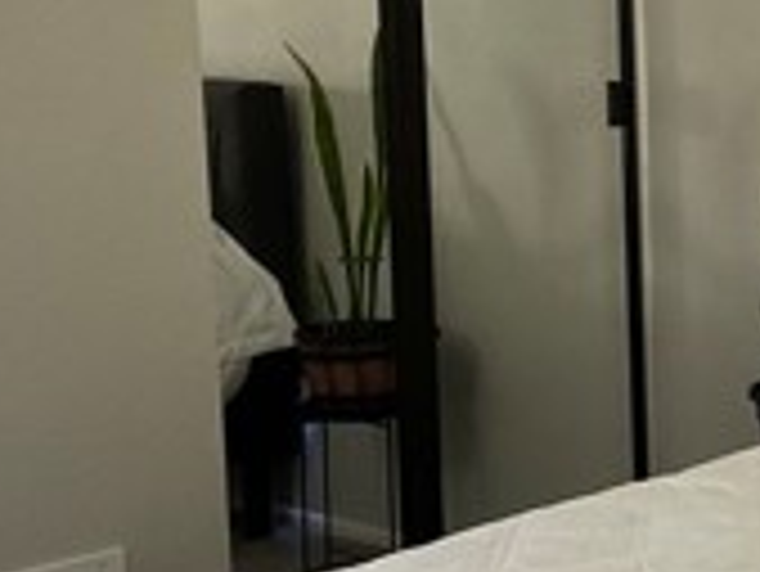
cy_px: 239
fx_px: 2417
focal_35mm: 110
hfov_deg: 17.4
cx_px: 791
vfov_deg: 13.5
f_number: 1.8
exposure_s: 1/60
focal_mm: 3
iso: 125
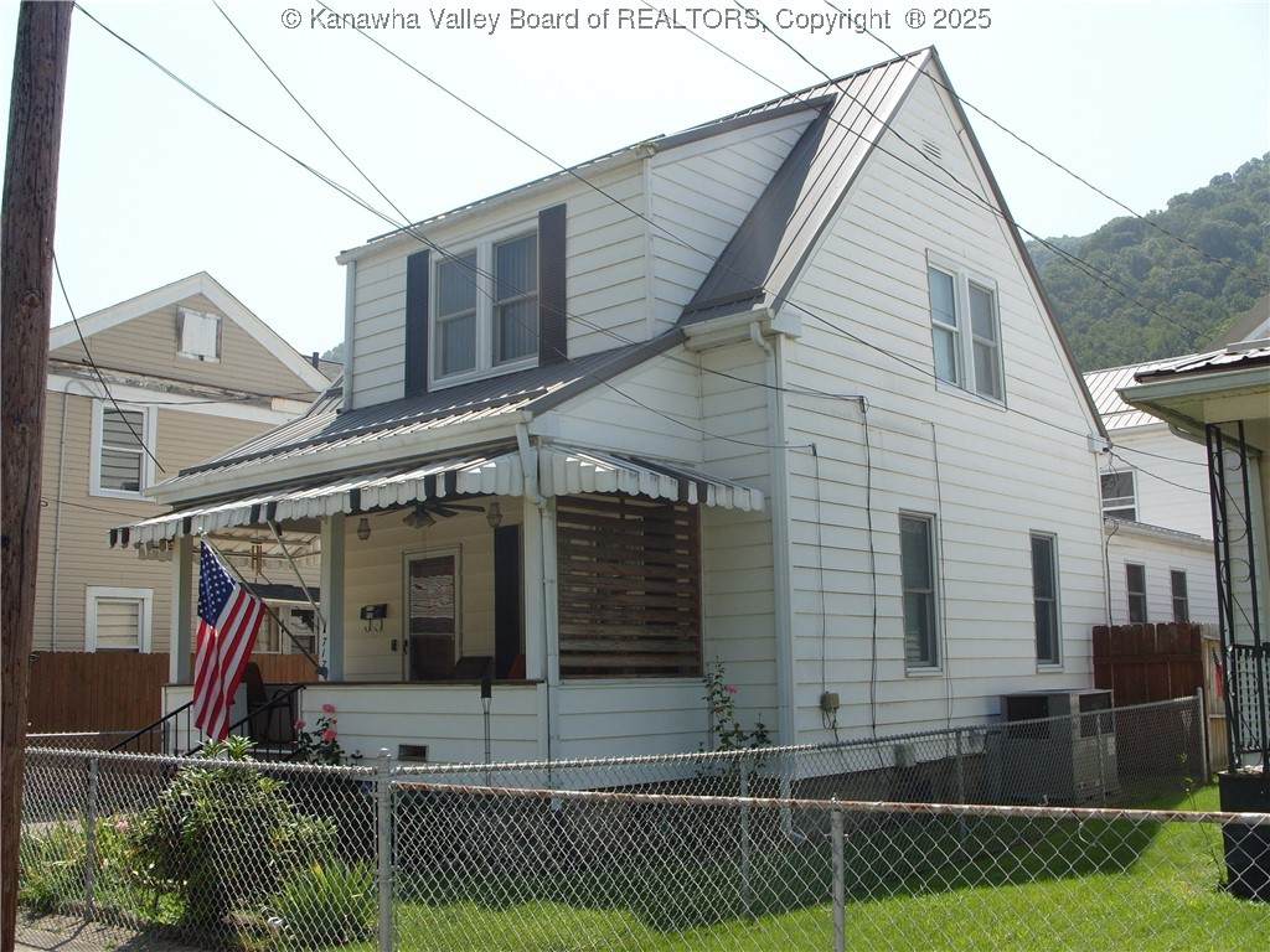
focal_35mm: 35
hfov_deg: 52.6
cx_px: 635
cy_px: 476
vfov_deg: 40.7
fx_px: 1284
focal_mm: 7.8
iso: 80
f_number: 5.7
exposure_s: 1/350
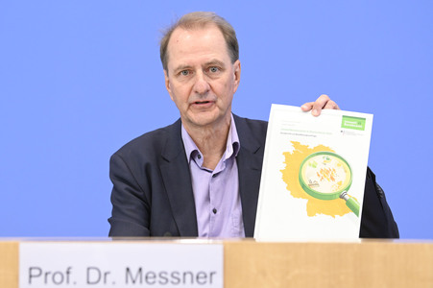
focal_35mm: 92
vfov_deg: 14.8
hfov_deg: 22.2
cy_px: 144
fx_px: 1106
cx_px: 216
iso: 3200
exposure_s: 1/400
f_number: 5
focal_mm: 92
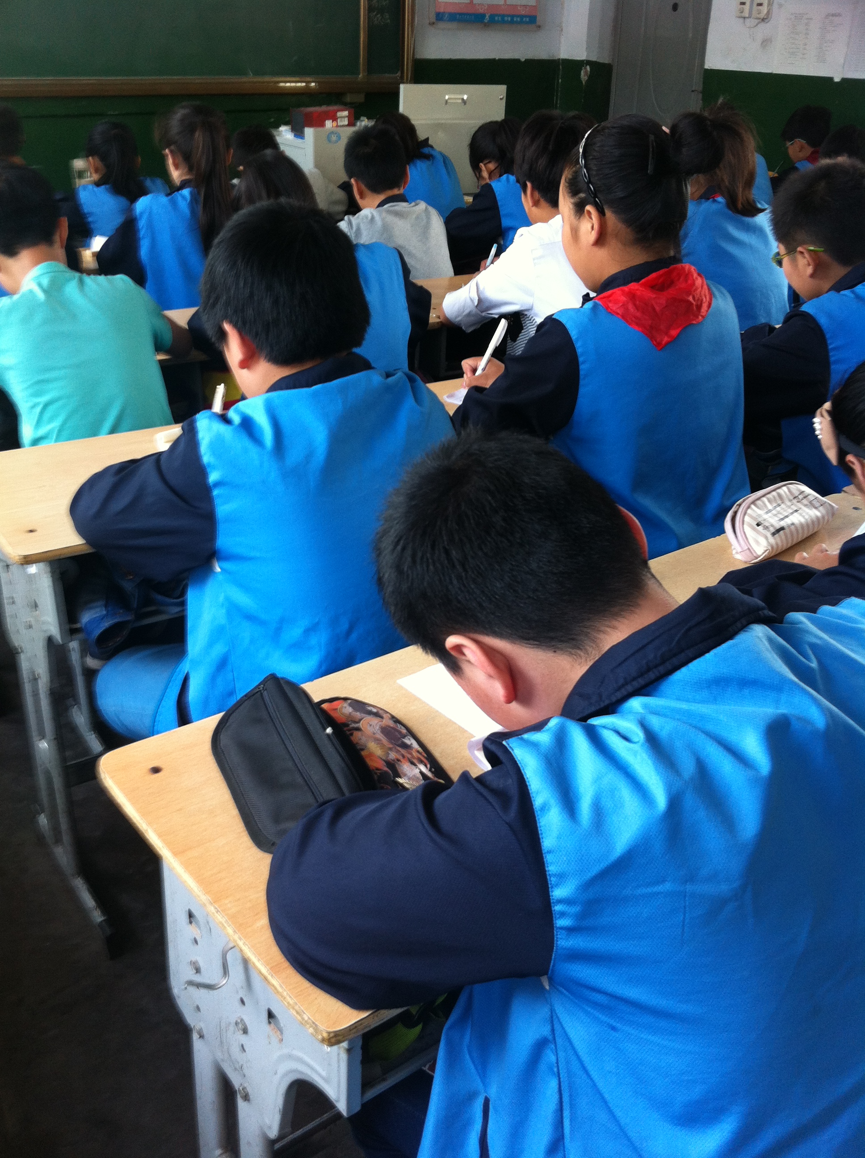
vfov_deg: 52.7
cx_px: 432
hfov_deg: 40.6
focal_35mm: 35
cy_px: 579
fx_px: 1169
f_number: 2.8
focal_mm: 3.85
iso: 80
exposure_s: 1/15
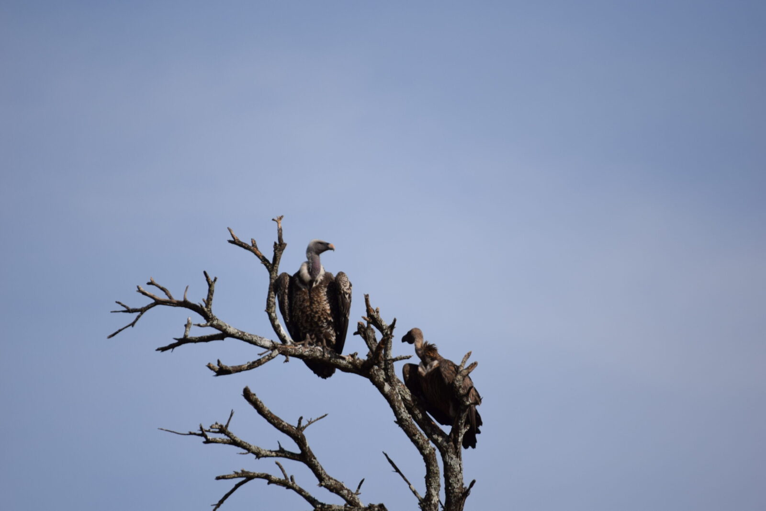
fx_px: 9575
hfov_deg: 4.6
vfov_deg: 3.1
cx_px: 383
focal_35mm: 450
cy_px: 256
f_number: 5.6
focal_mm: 300
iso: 200
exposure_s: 1/2000
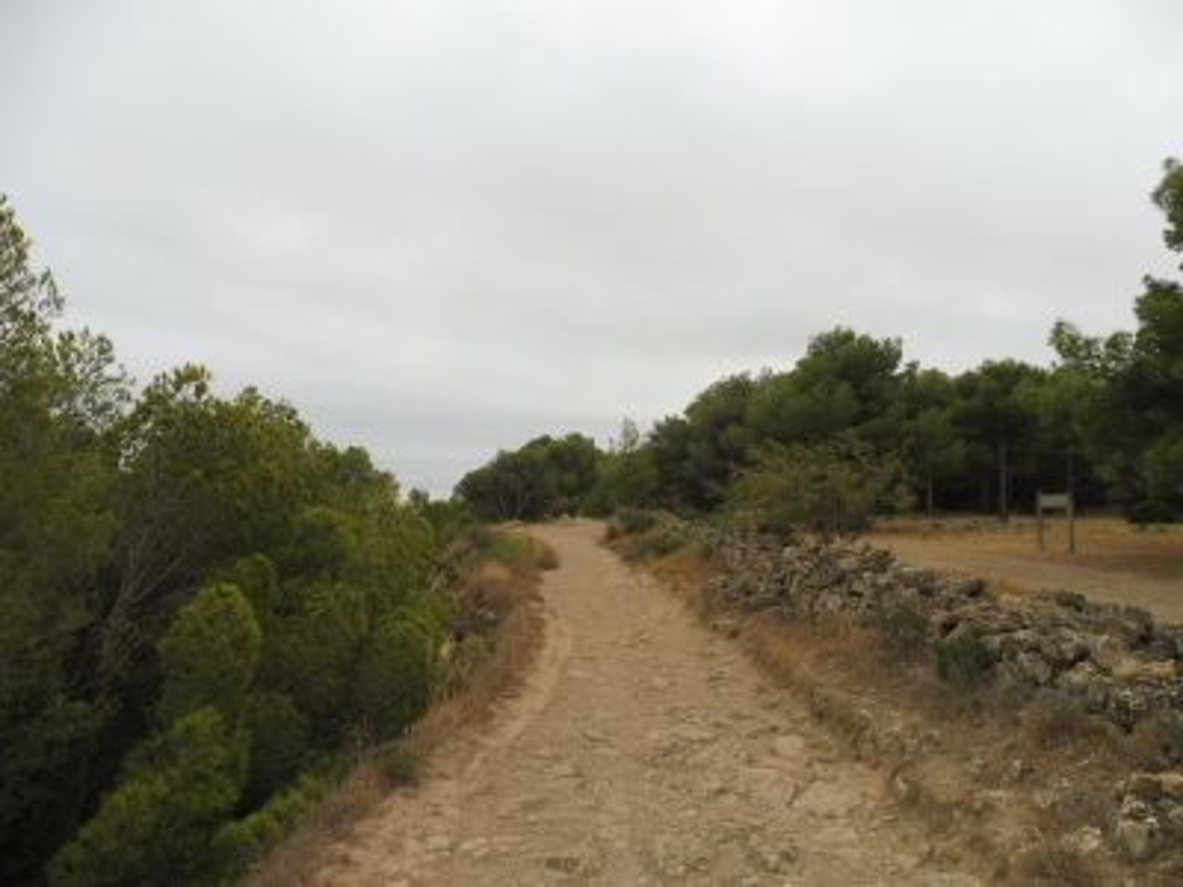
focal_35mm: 24
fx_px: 820
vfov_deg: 56.8
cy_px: 444
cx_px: 592
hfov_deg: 71.6
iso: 100
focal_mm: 4.3
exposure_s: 1/250
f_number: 4
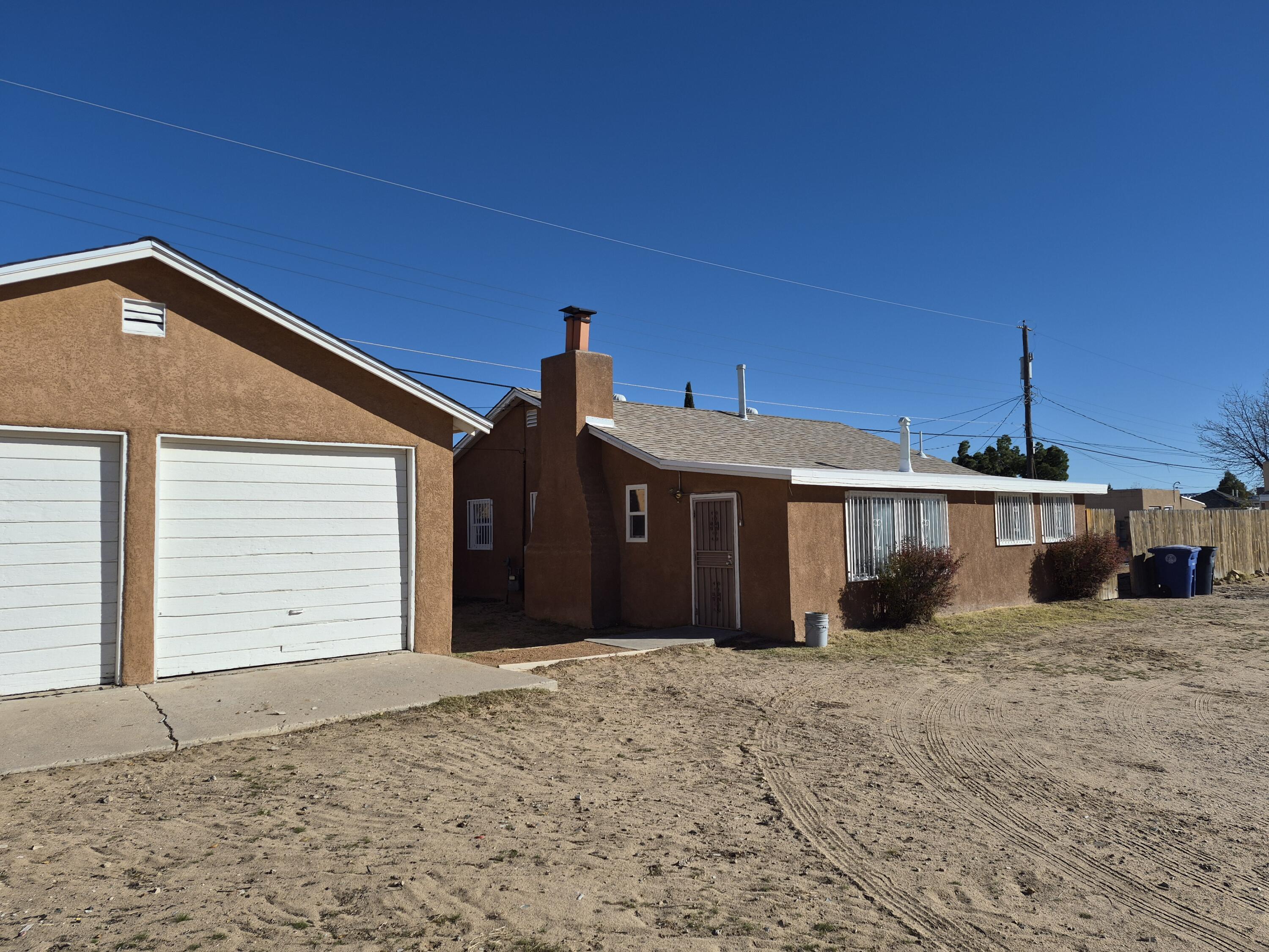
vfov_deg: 58.9
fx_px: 843
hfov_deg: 73.9
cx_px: 634
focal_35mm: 23
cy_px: 476
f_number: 1.8
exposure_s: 1/7696
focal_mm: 5.4
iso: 64
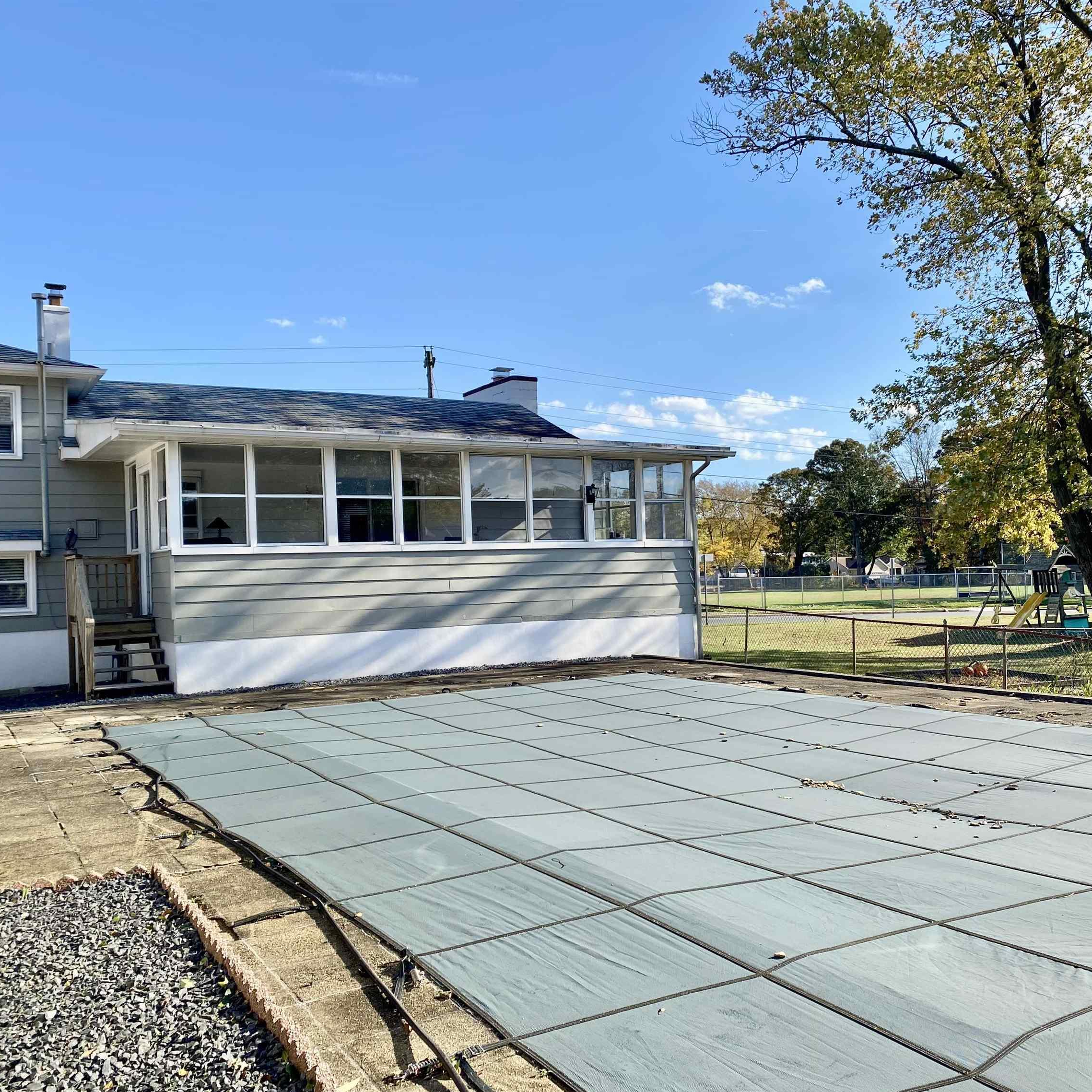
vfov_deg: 52.5
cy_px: 552
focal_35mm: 31
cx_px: 611
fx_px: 1106
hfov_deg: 52.4
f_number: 1.8
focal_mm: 4.25
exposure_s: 1/2358
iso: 32
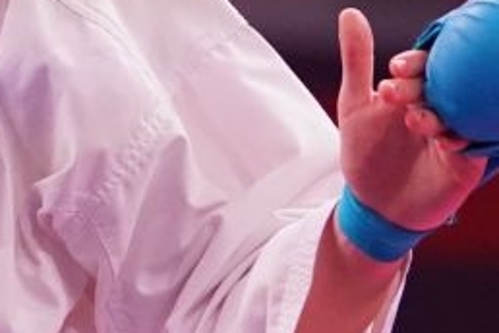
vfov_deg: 1.3
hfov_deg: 1.9
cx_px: 197
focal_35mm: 1080
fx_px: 14969
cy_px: 267
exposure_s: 1/1000
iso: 4000
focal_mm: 155
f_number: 2.8
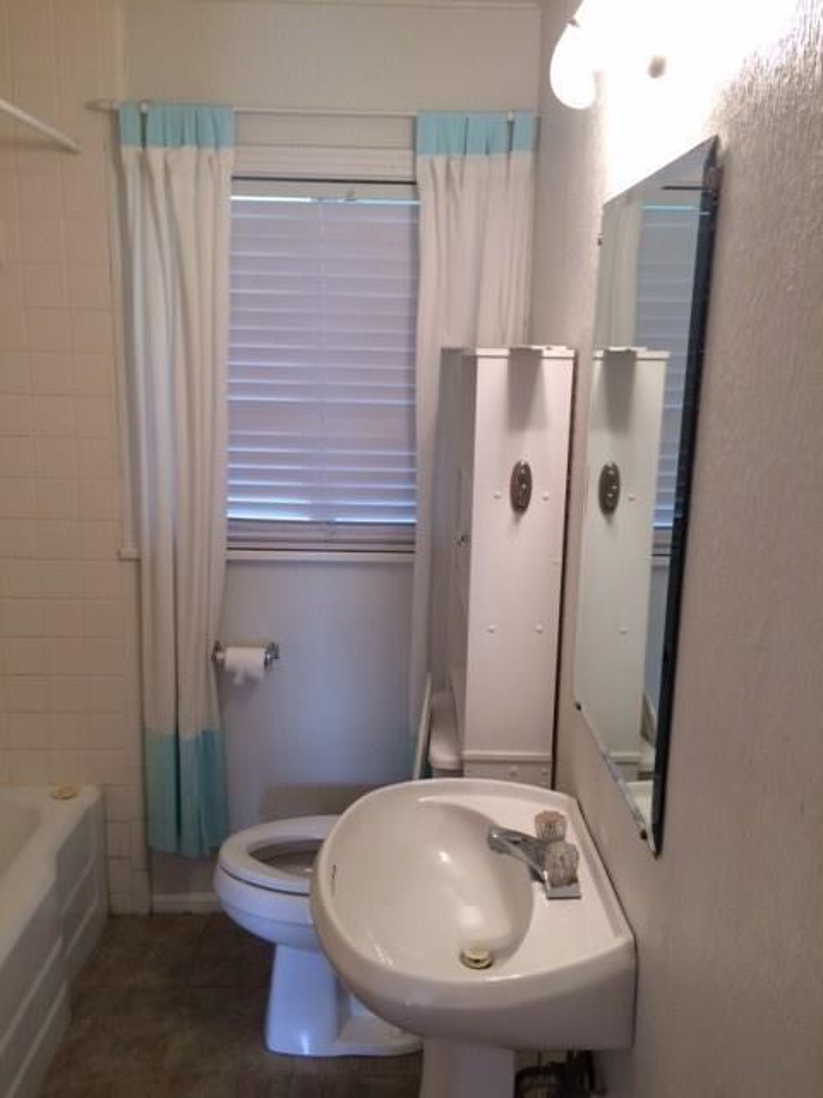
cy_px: 549
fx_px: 919
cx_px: 412
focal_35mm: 29
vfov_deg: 61.7
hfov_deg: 48.2
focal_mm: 4.15
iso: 40
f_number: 2.2
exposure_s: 1/30
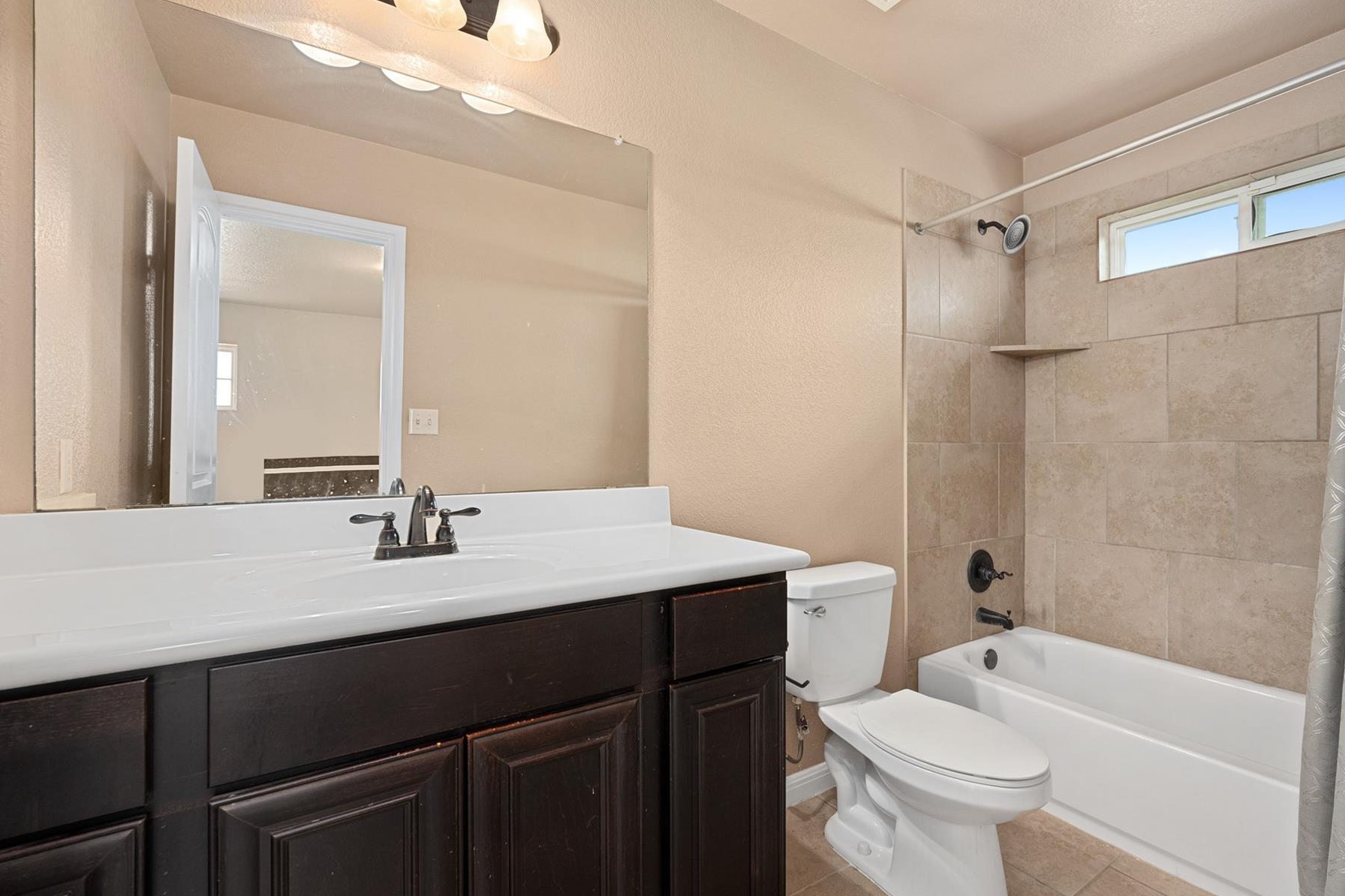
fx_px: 598
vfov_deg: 73.7
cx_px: 719
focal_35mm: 16
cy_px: 449
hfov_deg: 96.6
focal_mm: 14
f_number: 8
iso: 800
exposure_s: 1/4
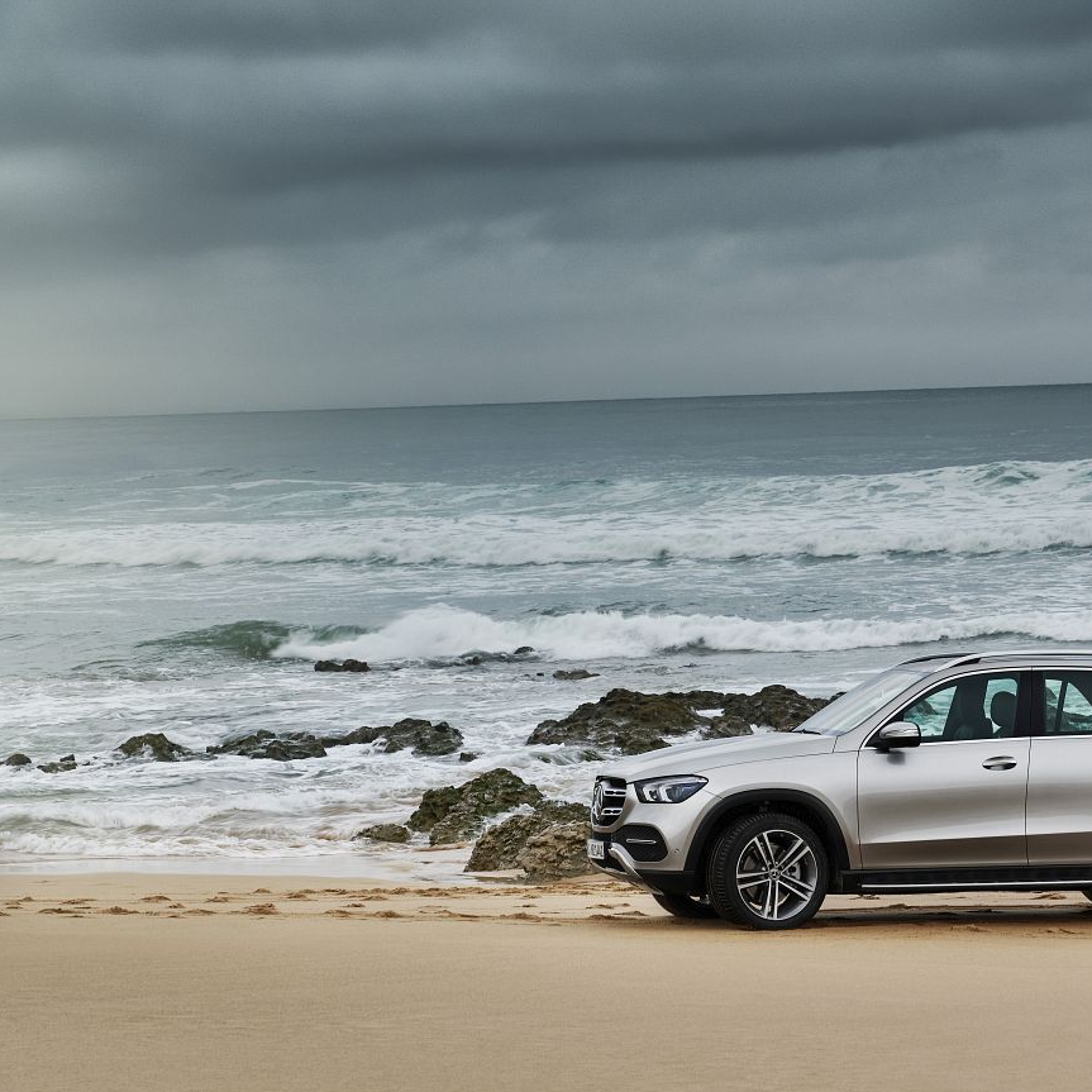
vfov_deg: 13.6
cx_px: 819
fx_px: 4568
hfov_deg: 13.6
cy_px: 546
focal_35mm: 128
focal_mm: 100
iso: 200
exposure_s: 1/20
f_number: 9
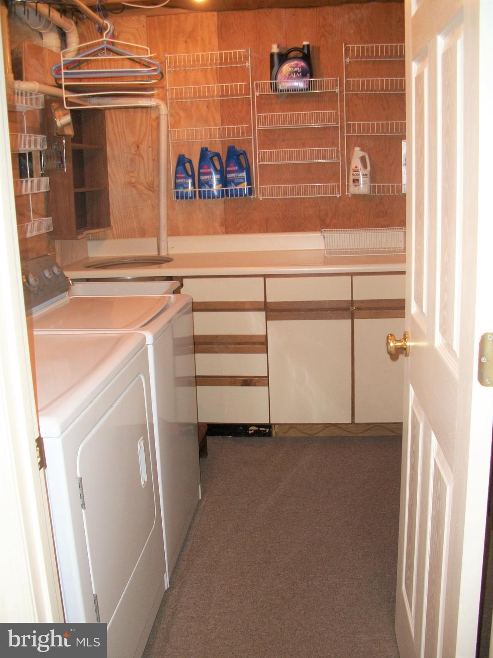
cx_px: 246
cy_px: 329
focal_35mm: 35
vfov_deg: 52.6
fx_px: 665
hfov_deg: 40.7
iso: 160
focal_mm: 6.3
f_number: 3.1
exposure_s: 1/30
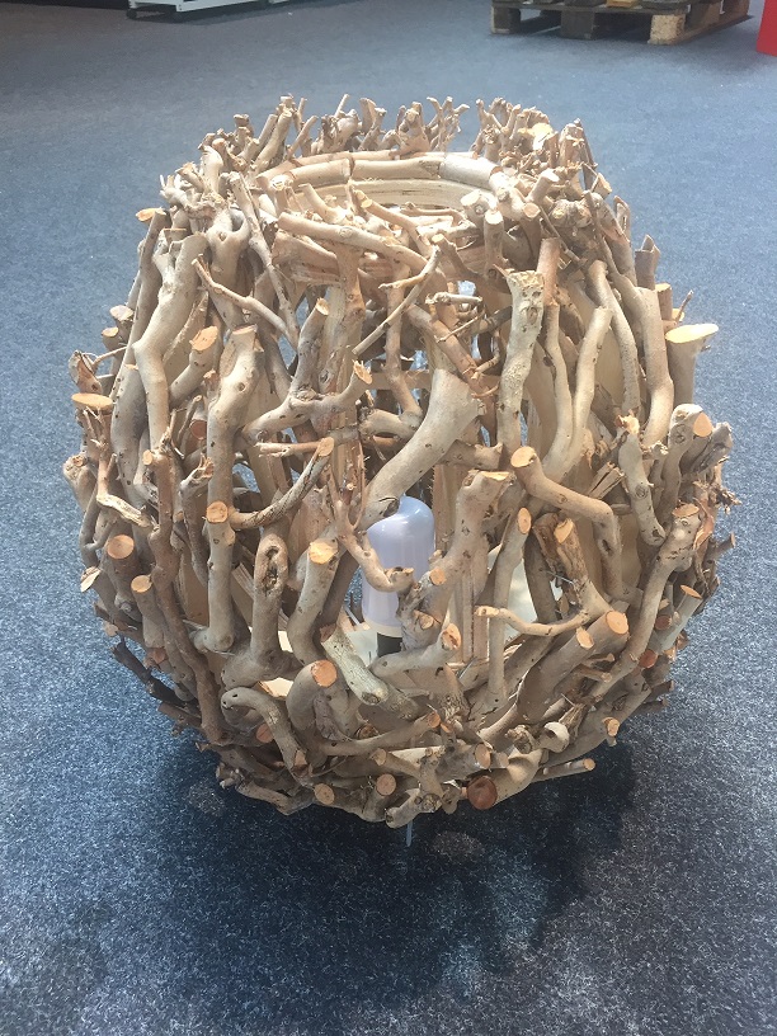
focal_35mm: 29
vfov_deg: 61.7
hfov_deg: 48.2
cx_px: 388
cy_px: 518
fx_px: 868
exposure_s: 1/33
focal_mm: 4.15
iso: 80
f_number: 2.2
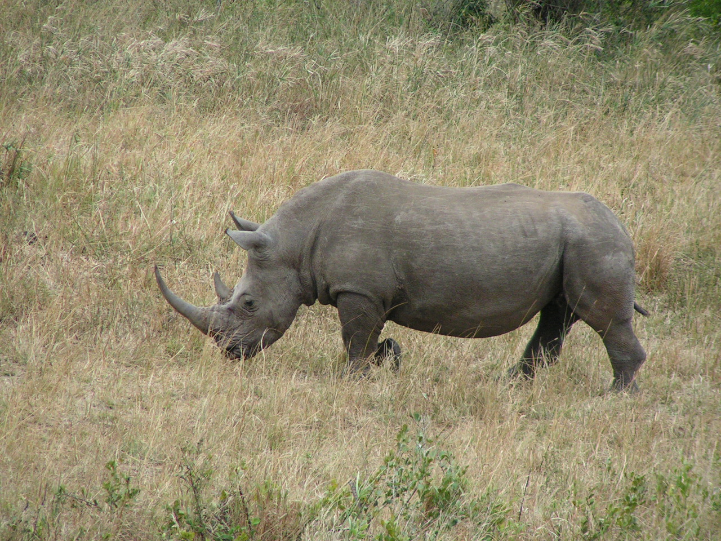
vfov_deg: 3.9
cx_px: 360
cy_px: 270
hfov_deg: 5.2
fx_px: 7915
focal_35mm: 380
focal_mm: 58
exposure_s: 1/400
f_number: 3.5
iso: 125
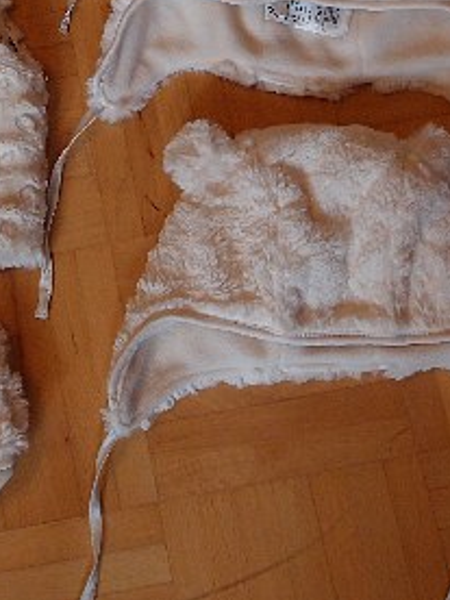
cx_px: 48
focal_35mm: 74
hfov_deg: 19.5
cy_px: 137
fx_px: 1283
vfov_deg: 25.9
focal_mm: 7.41
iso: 200
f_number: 2.5
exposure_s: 1/60
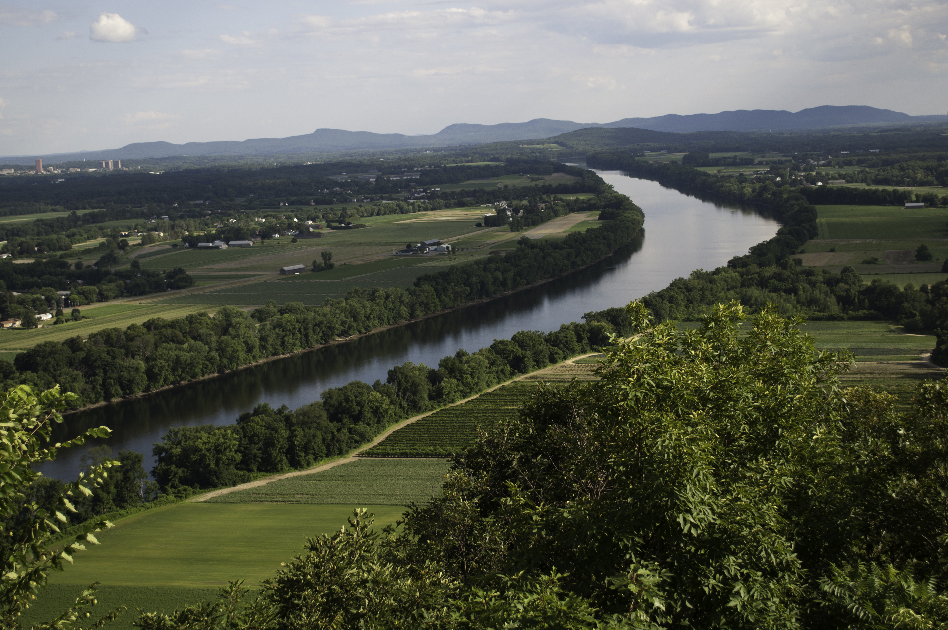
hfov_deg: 35.4
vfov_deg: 23.9
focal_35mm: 57
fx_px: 1487
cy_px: 312
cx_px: 482
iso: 160
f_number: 5
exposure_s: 1/640
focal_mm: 35
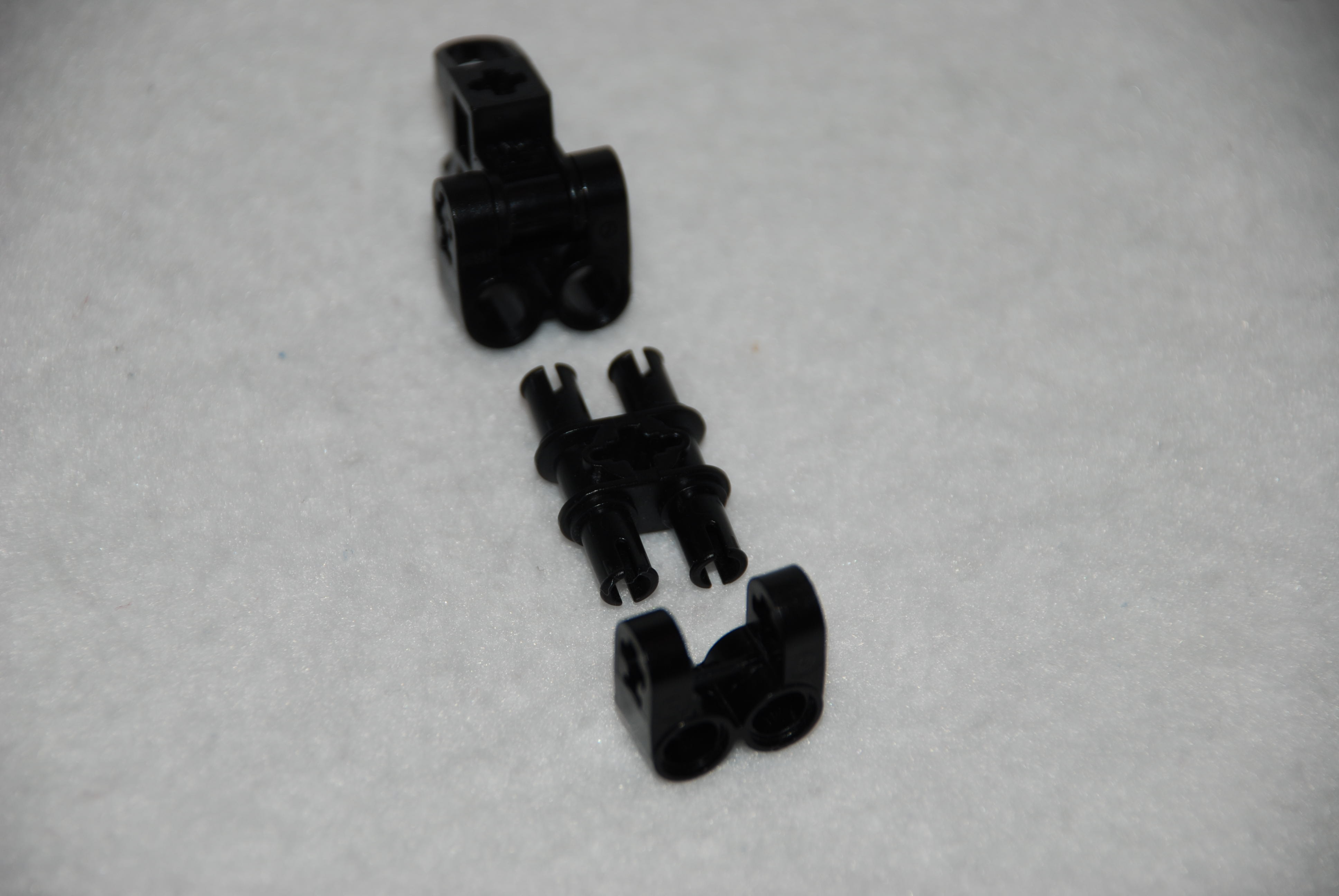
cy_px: 448
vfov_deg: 6.8
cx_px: 670
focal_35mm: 202
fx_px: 7541
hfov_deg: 10.1
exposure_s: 1/60
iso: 100
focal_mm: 135
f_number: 5.6
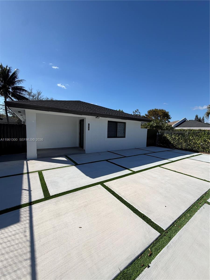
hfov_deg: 85.7
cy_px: 140
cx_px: 105
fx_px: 113
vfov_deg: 102.1
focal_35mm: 14
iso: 20
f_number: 2.2
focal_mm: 2.22
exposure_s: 1/1189
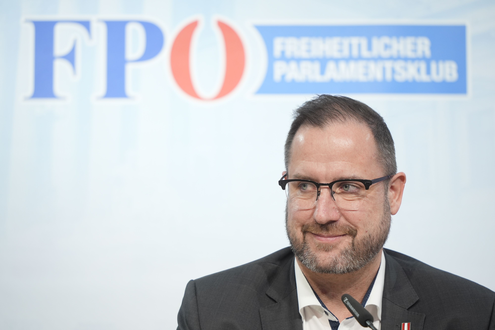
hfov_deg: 16.3
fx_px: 1732
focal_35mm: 126
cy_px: 165
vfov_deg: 10.9
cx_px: 248
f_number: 5
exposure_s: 1/400
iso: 1250
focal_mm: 126
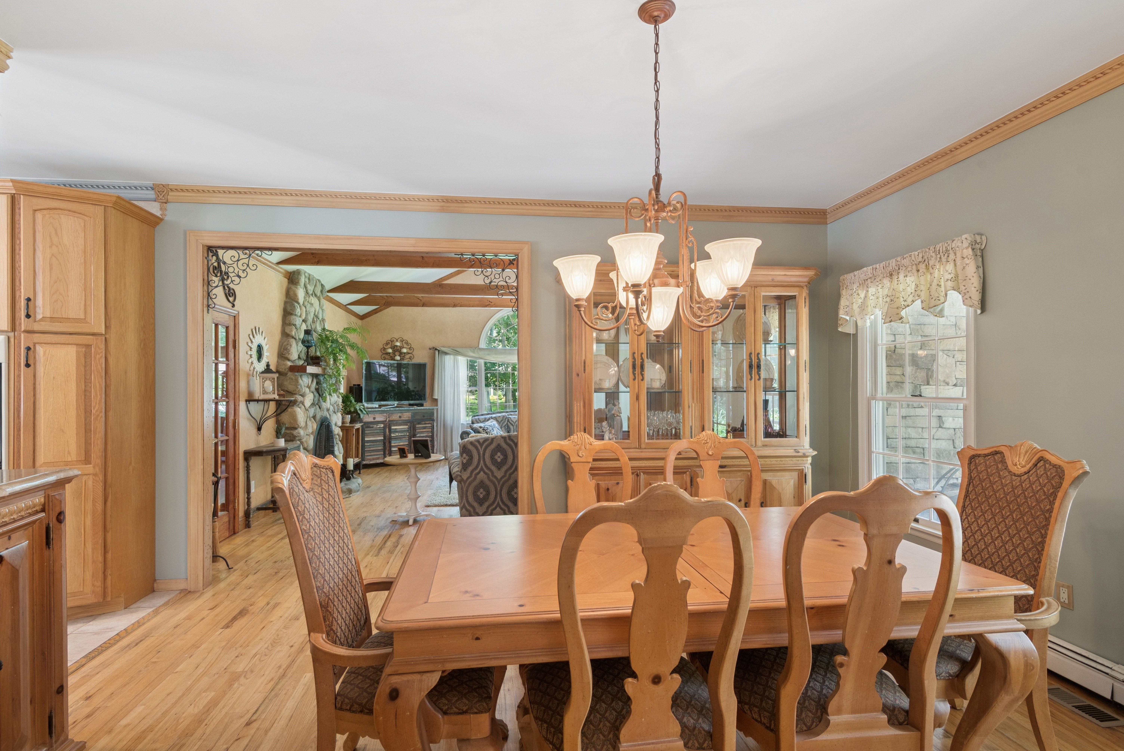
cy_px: 376
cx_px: 562
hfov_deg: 96.7
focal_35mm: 16
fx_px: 500
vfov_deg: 73.8
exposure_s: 1/5
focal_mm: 16
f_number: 9
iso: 200
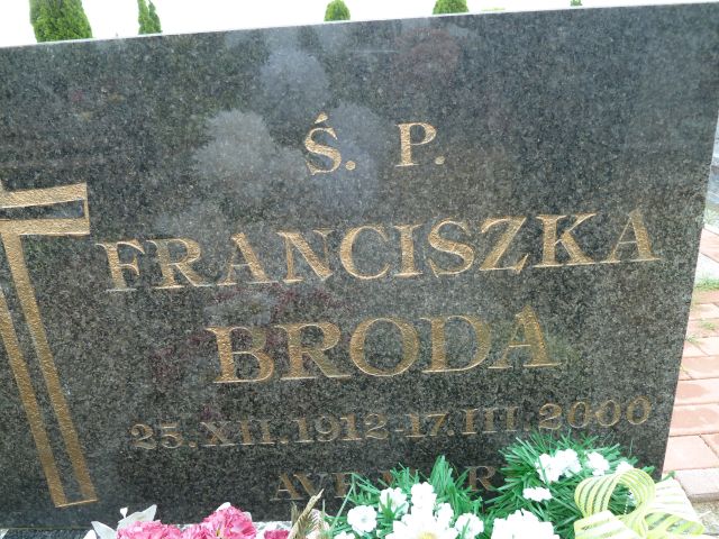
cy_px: 270
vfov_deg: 54.9
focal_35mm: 25
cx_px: 360
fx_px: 519
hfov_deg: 69.4
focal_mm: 4.1
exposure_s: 1/30
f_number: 3.3
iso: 80
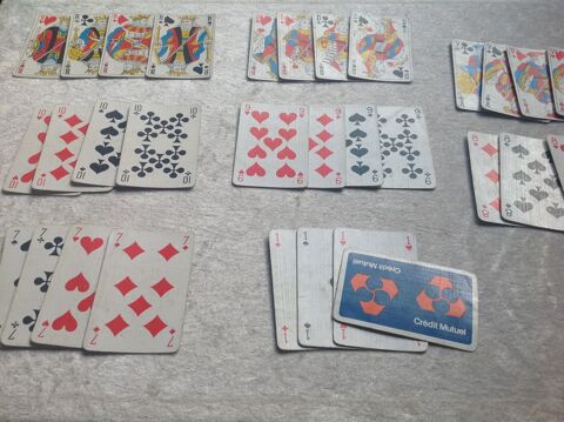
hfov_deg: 52.7
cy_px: 211
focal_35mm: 35
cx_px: 282
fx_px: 570
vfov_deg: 40.6
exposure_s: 1/321
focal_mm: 4.28
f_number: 2.4
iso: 50
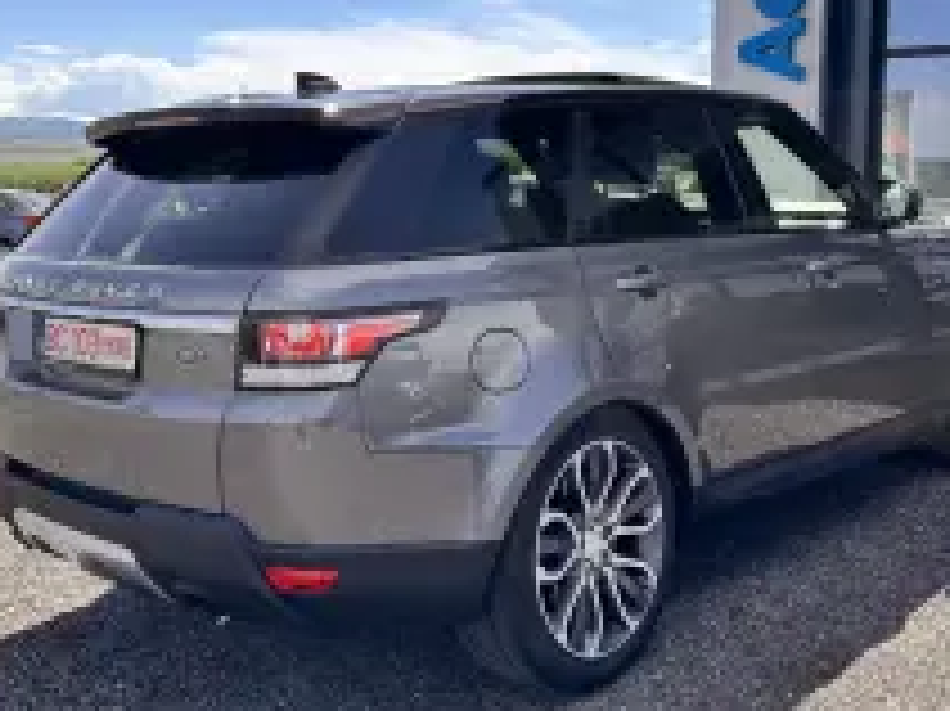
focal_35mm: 41
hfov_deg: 45.8
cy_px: 212
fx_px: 1125
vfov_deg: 34.6
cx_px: 500
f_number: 1.78
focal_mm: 6.76
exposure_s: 1/1261
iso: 80
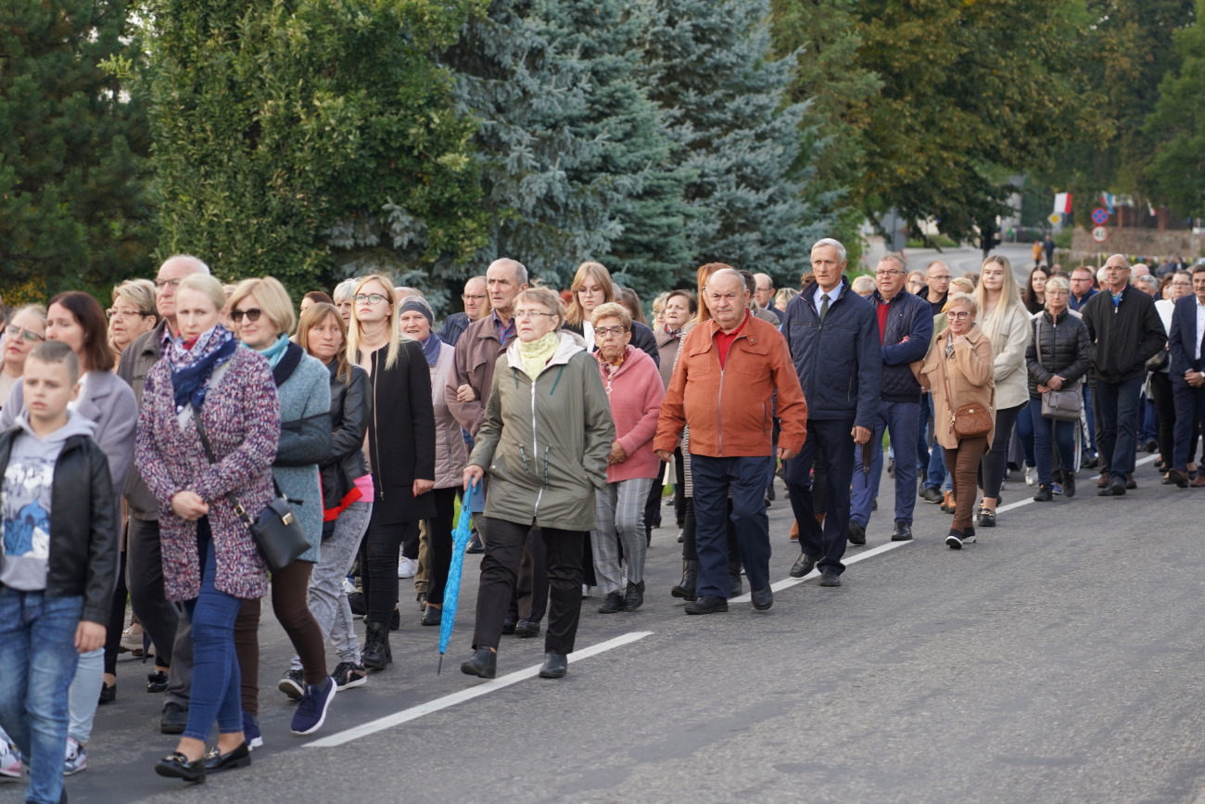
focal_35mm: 105
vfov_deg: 13.0
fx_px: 3515
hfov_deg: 19.5
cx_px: 602
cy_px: 402
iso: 250
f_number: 4
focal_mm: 105
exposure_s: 1/160
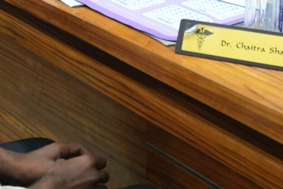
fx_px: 684
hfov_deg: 23.4
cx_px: 138
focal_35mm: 87
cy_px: -135
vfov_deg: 14.2
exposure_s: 1/125
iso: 4000
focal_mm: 21
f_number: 4
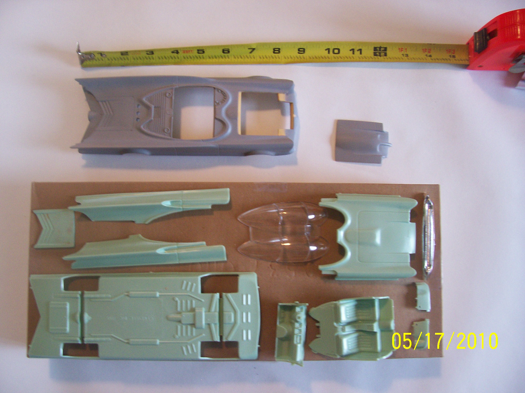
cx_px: 262
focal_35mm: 34
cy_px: 196
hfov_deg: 54.0
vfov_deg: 41.8
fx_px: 516
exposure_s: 1/25.9
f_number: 2.7
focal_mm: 5.6
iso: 160
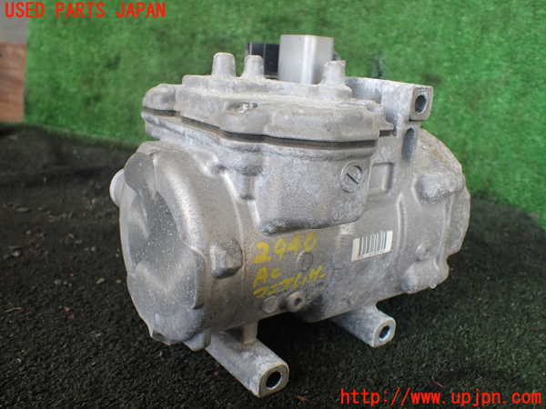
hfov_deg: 60.0
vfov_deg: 46.8
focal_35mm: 30
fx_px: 473
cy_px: 204
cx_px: 273
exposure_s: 1/125
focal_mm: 5.4
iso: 200
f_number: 2.3
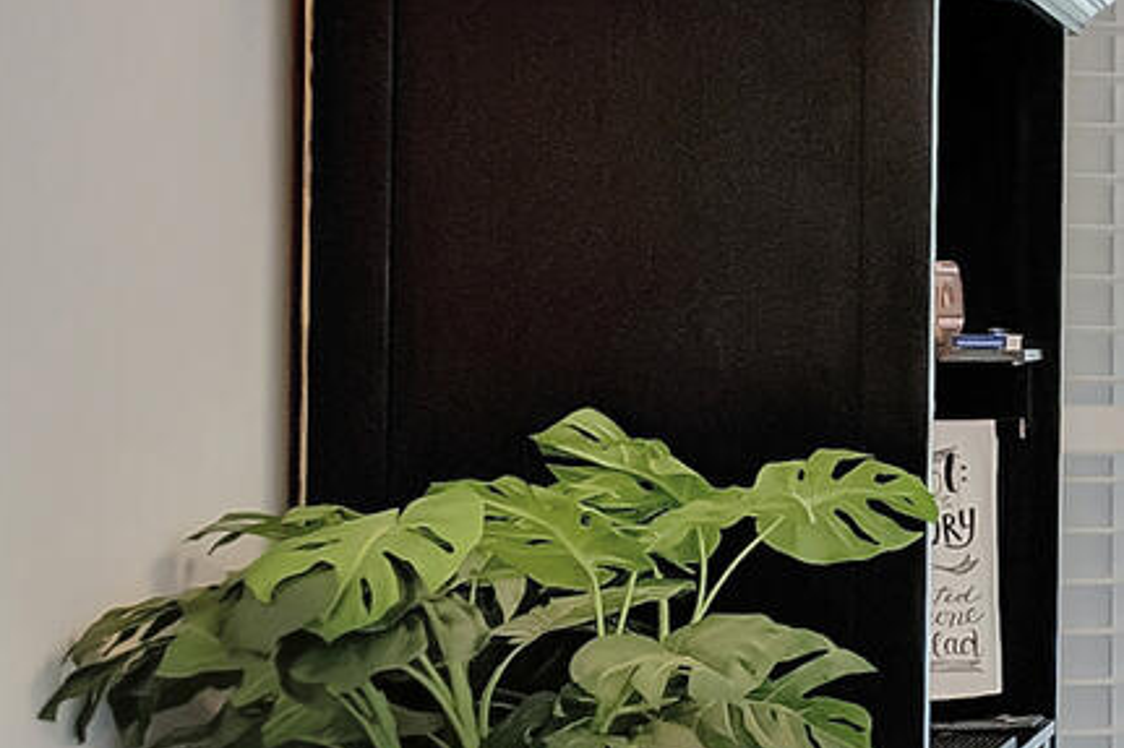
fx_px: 2715
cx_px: 2624
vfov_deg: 15.7
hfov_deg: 15.1
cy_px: 331
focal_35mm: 87
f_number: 8
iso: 1250
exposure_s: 1/15
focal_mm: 10
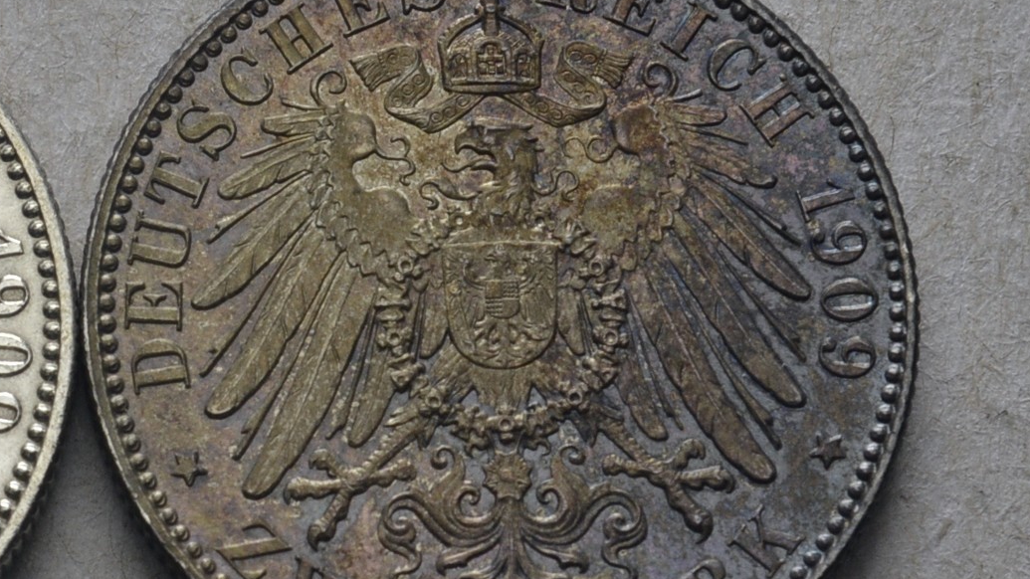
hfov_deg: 10.4
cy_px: 439
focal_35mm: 205
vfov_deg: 5.9
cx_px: 49
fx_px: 5605
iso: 400
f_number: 14
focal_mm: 55
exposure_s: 1/250
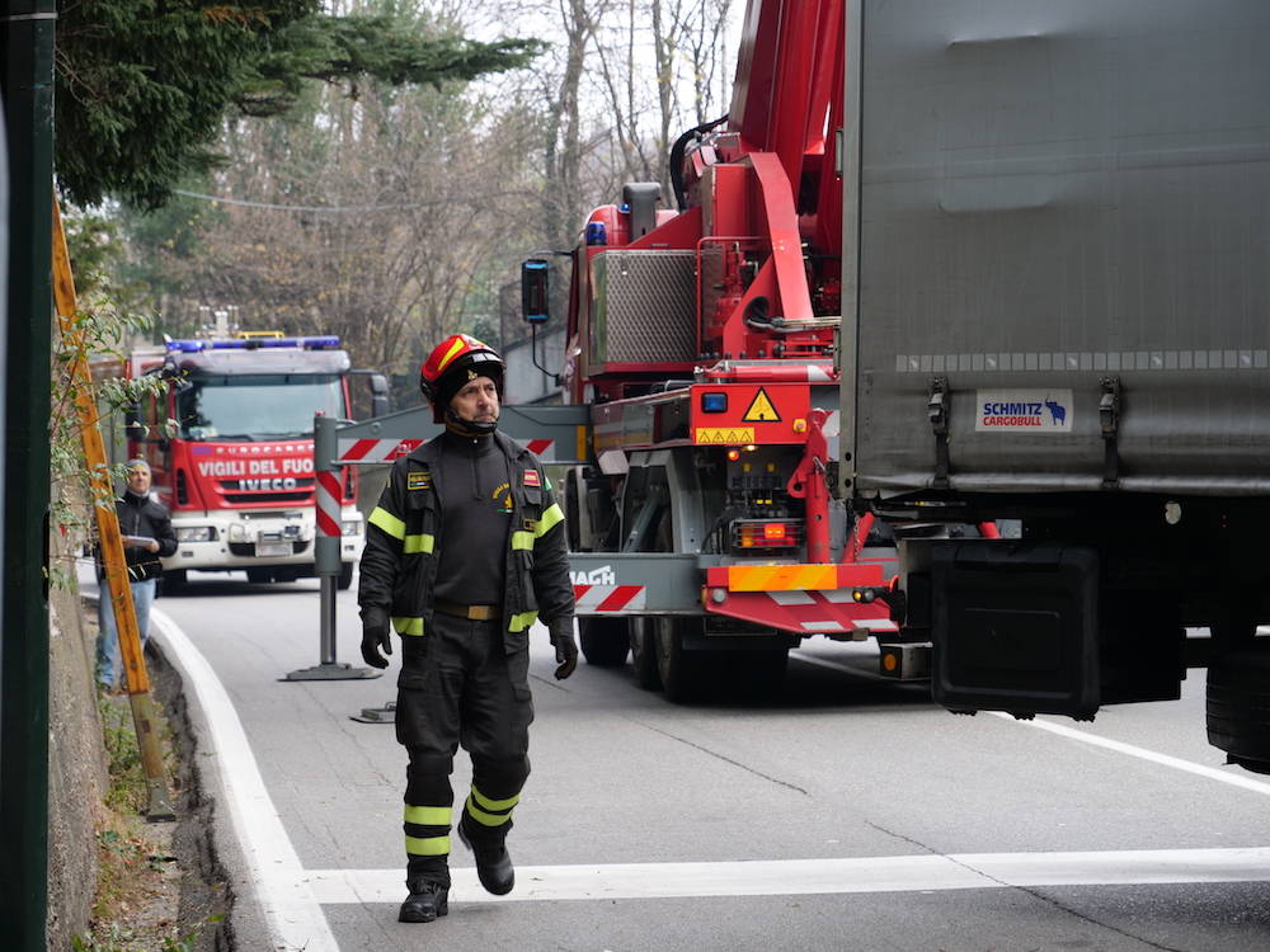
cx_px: 635
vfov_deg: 12.3
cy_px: 476
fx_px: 4403
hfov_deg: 16.4
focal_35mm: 120
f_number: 4.5
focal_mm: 60
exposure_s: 1/100
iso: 200
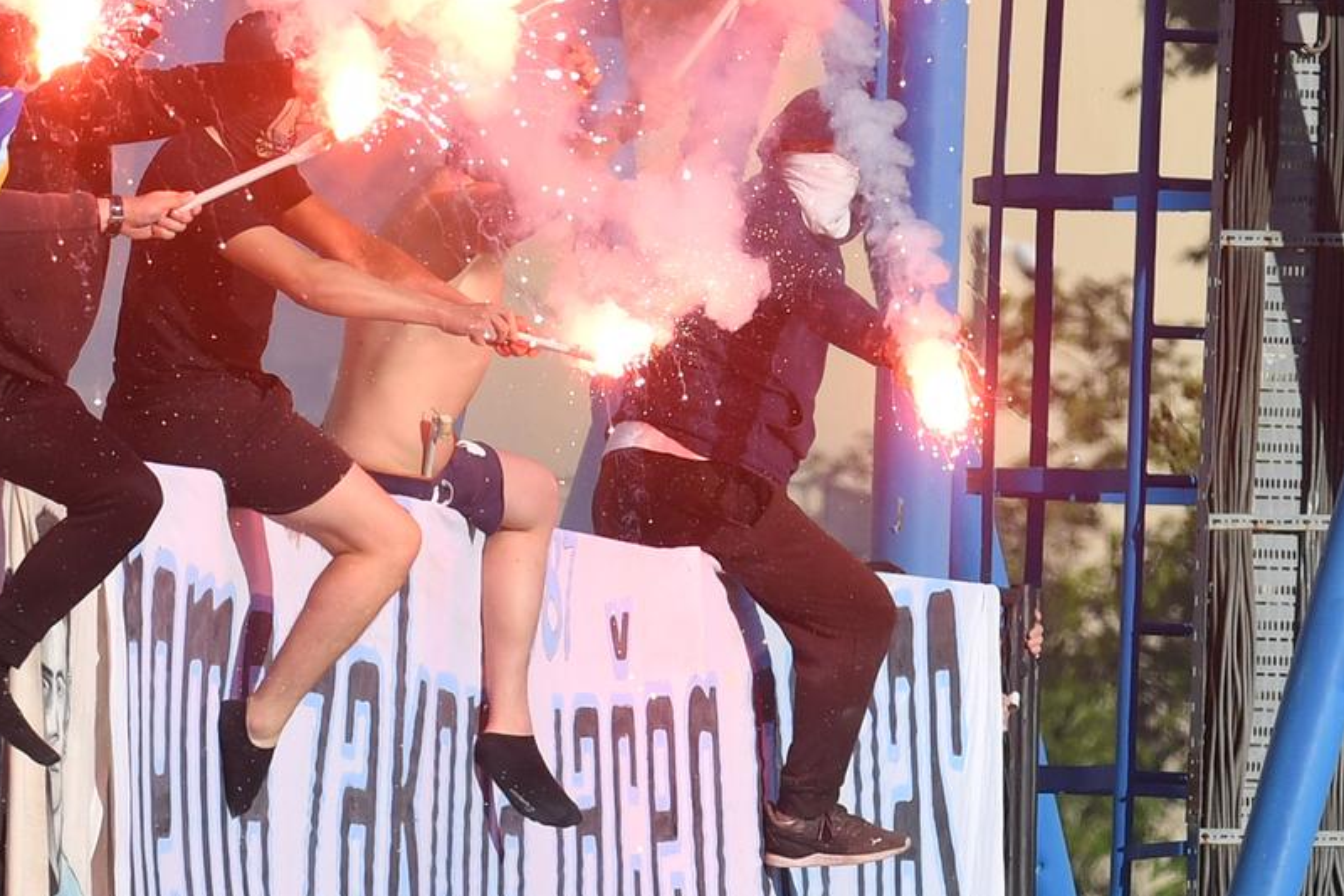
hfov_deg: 3.4
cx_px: 108
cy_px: 432
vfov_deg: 2.3
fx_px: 22394
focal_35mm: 600
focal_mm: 300
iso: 200
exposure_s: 1/2500
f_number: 5.6
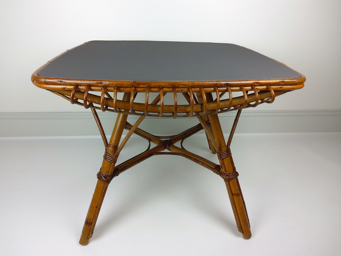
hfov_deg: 67.3
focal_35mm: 26
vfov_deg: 53.1
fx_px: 256
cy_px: 128
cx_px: 170
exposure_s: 1/100
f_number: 2
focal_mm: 3.08
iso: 64
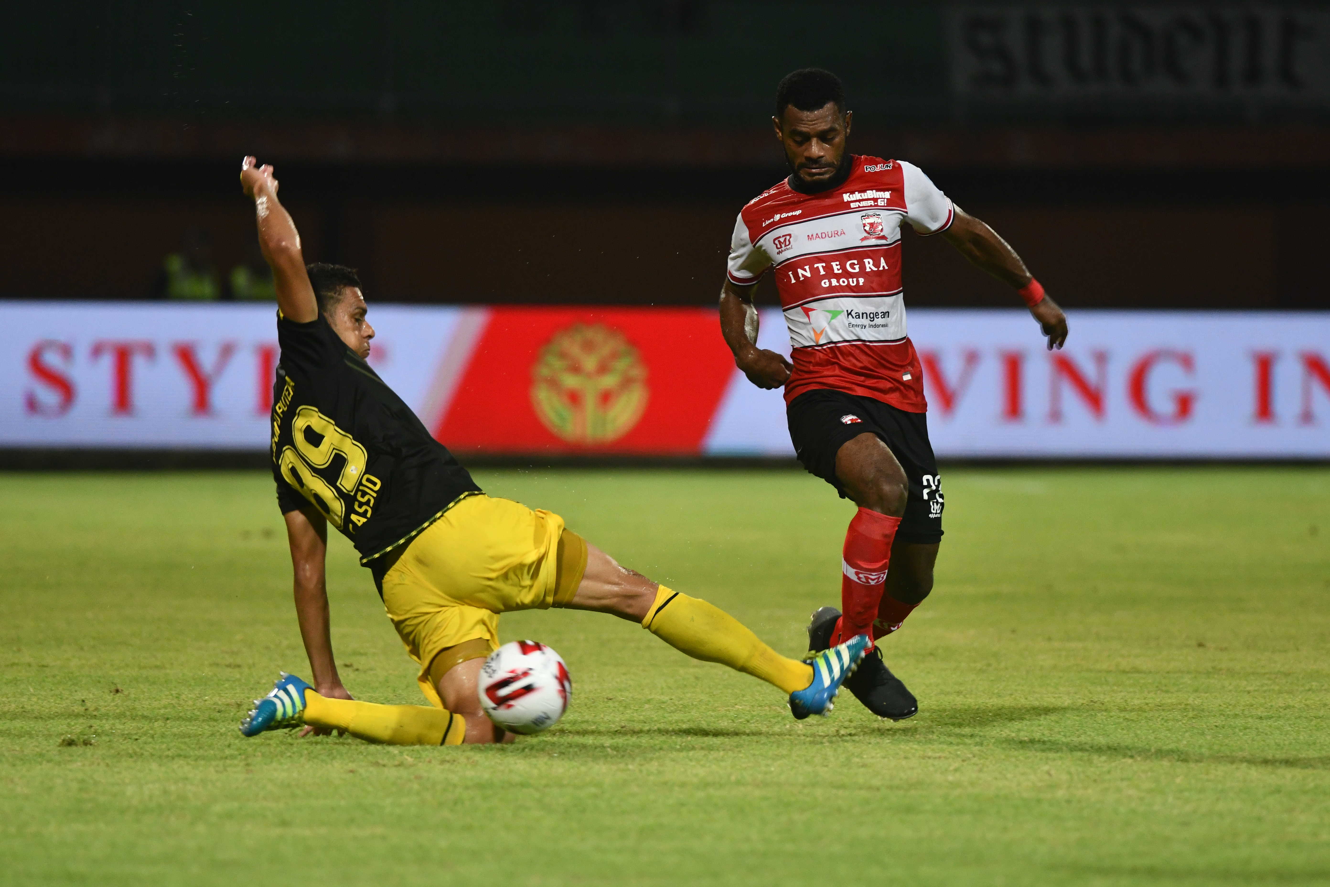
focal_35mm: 450
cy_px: 444
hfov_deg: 4.6
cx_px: 665
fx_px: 16624
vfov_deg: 3.1
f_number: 4
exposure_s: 1/500
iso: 1800
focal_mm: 300
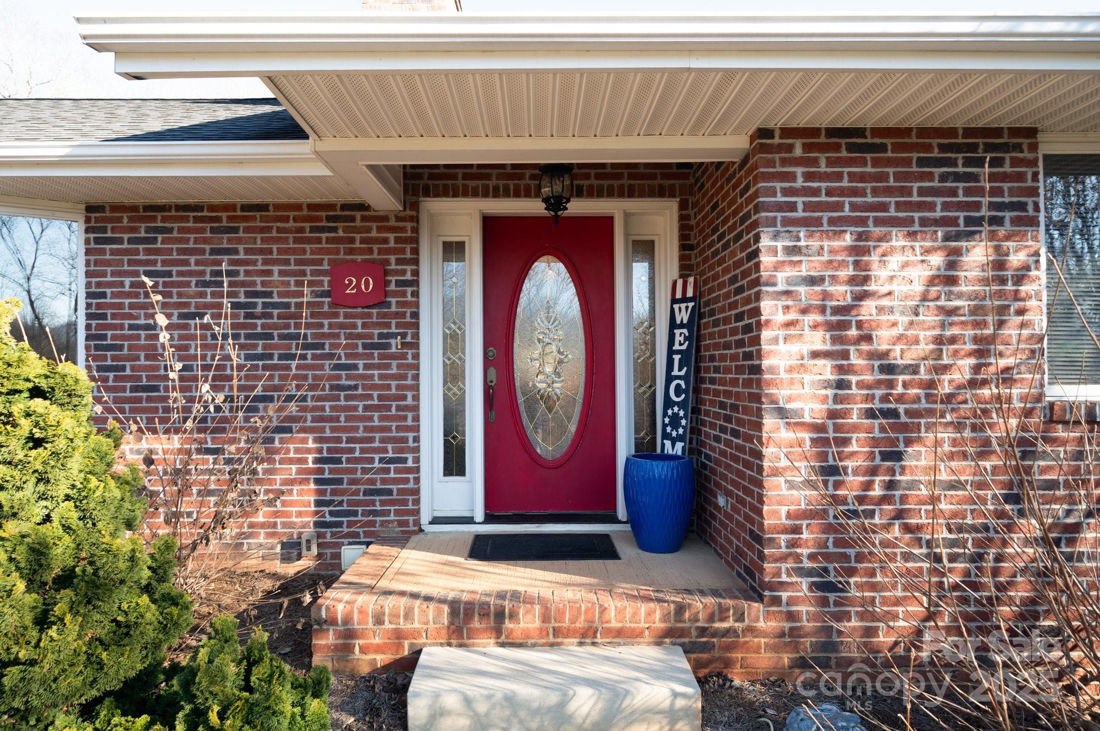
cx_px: 550
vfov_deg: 61.8
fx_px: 611
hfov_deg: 84.0
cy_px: 366
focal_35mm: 20
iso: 200
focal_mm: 20
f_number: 8
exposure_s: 1/40
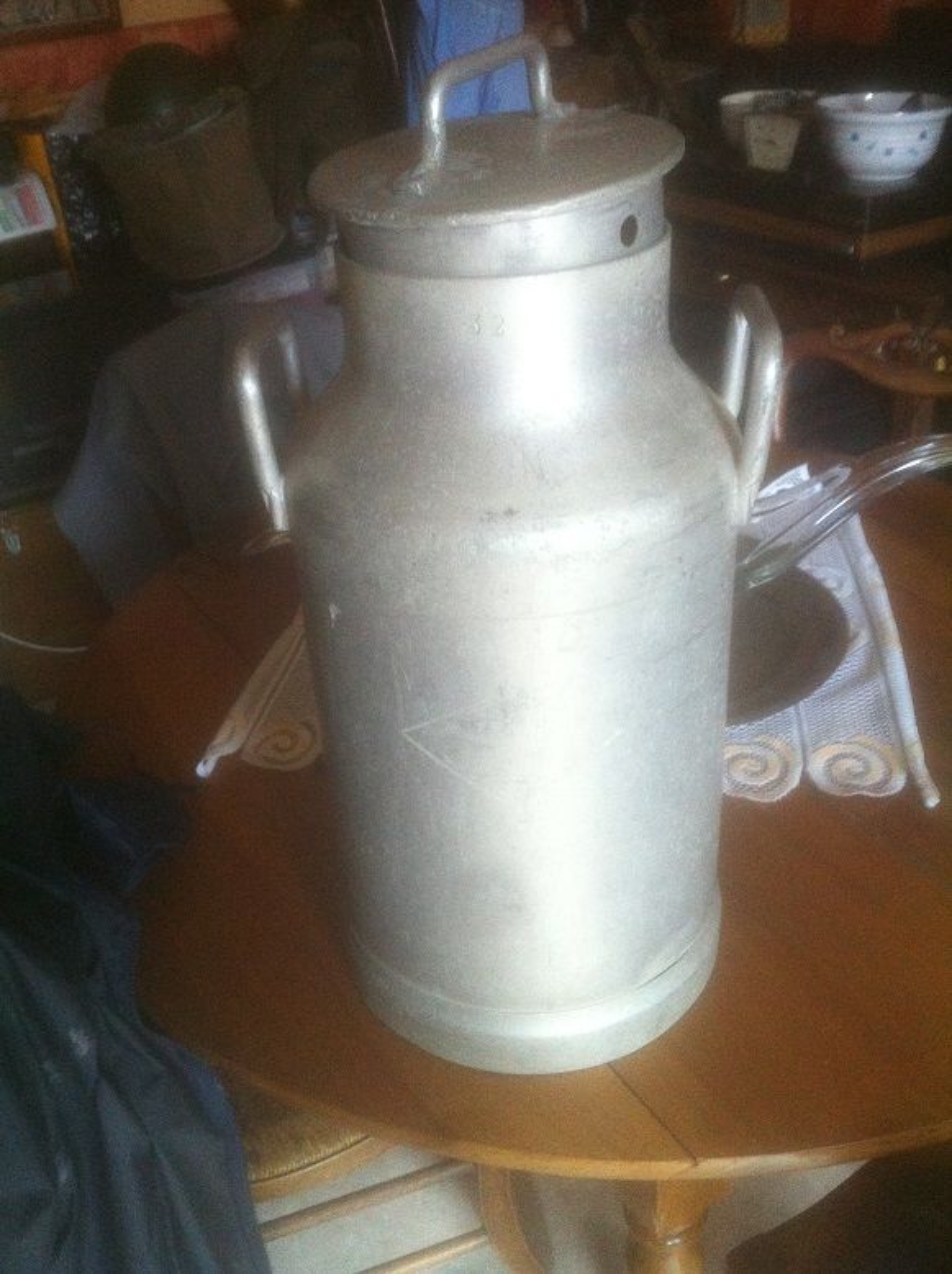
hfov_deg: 40.6
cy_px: 637
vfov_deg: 52.7
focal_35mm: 35
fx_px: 1287
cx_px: 476
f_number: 2.8
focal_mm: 3.85
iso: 250
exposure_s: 1/15
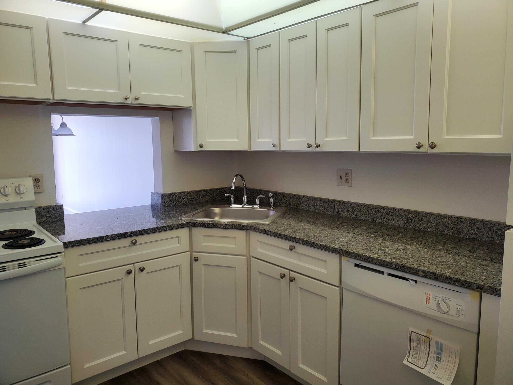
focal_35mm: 26
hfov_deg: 67.3
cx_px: 256
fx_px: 385
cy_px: 192
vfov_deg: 53.1
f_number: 2.4
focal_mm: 4.3
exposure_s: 1/120
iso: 160
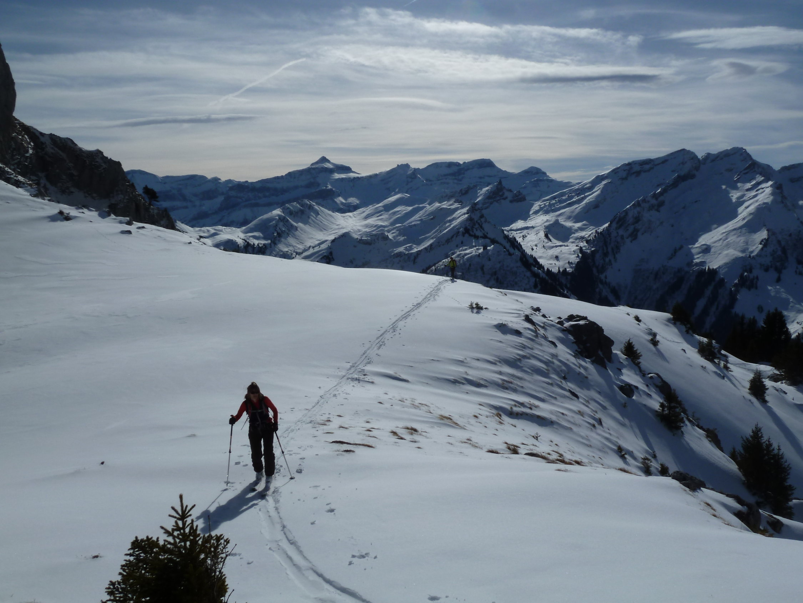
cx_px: 402
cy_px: 302
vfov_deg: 46.8
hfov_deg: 60.0
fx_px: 696
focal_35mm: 30
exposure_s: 1/1600
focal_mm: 5
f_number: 6.3
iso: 80
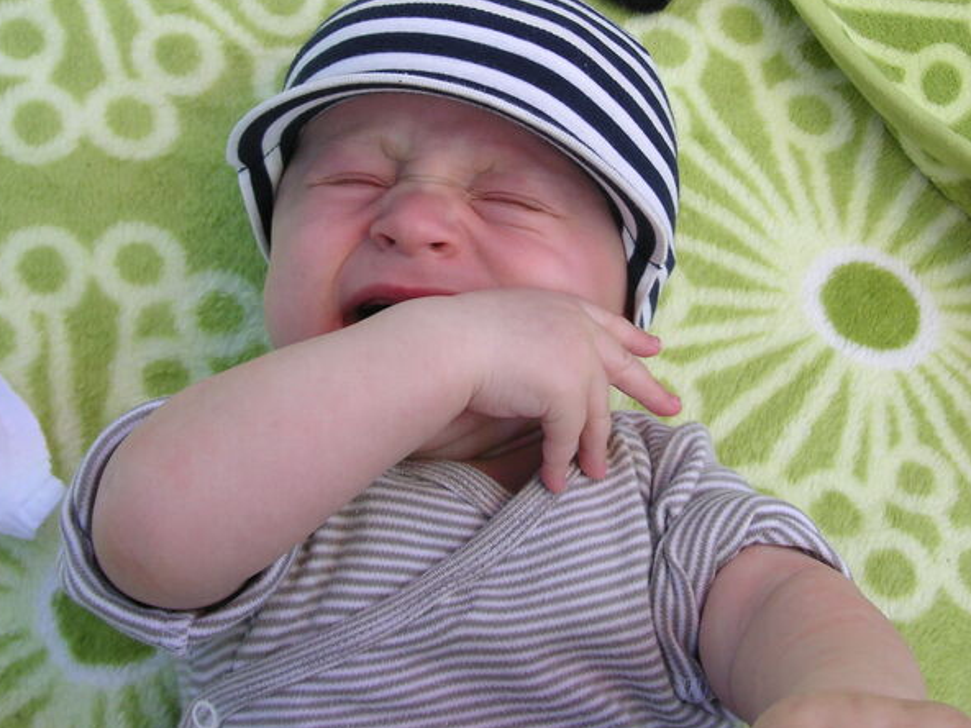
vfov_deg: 28.9
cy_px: 246
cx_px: 474
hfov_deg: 38.2
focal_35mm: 50
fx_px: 1403
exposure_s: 1/750
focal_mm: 6.1
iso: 50
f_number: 2.8
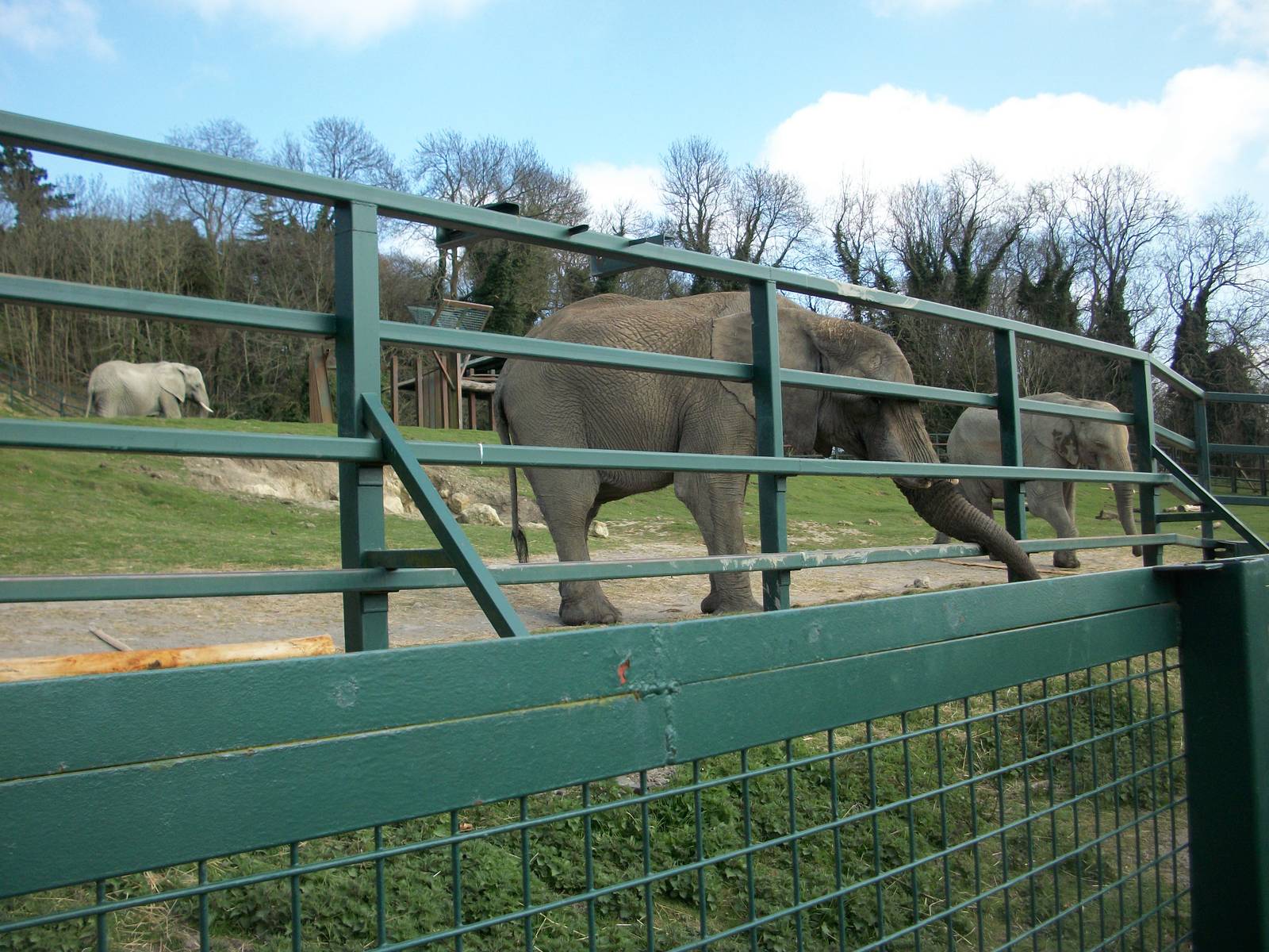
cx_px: 634
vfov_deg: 40.7
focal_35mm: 35
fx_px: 1283
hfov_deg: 52.6
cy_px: 476
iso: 80
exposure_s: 1/500
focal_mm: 6.3
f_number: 3.1
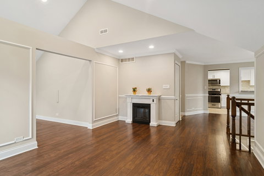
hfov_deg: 90.0
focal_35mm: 18
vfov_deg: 67.4
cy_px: 88
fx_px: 132
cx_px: 132
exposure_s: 1/6
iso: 200
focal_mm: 12
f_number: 8
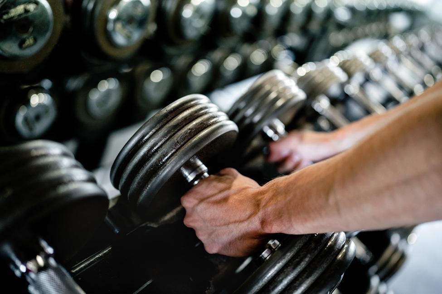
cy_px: 147
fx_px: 430
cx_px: 221
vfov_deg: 37.9
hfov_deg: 54.4
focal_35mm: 35
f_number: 1.4
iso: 1600
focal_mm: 35
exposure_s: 1/160
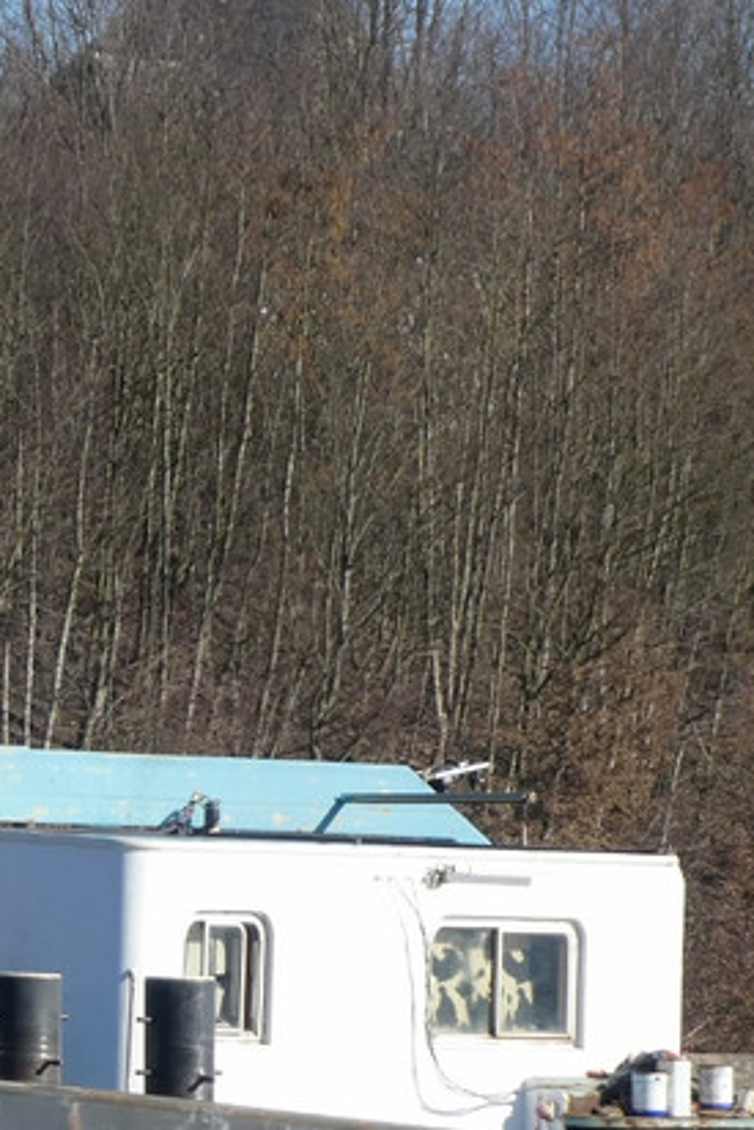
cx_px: -330
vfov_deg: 6.2
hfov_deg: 4.1
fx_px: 10484
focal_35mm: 334
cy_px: 856
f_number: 5.2
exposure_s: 1/320
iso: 80
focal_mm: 22.3
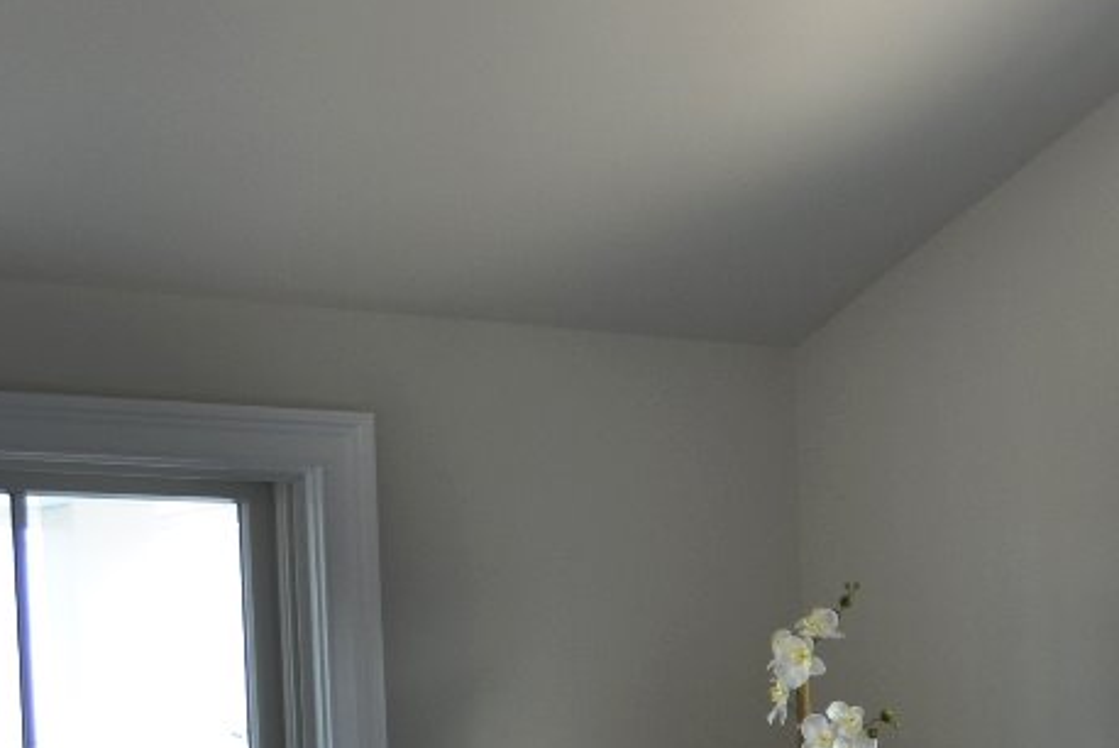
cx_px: 1808
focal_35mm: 106
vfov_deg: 12.5
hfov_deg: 16.9
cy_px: 983
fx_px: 3297
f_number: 4
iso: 100
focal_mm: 20
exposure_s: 1/60
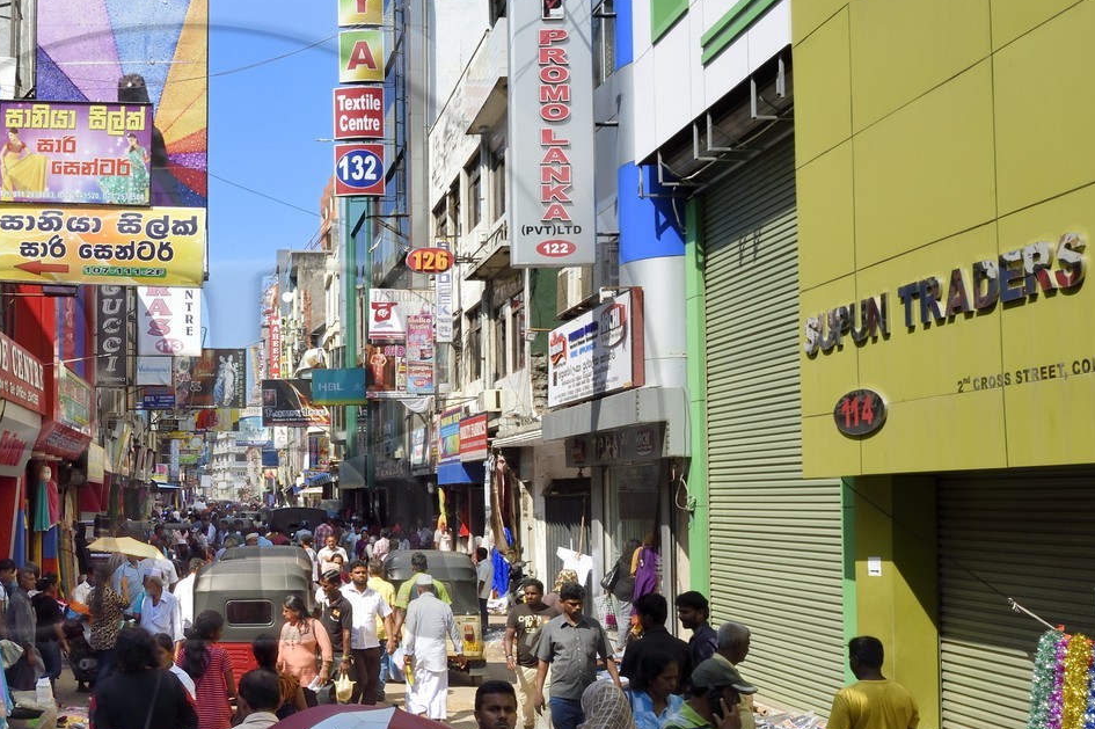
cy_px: 452
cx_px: 182
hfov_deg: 42.1
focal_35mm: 44
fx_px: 1338
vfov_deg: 30.4
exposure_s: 1/200
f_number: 22
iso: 800
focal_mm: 26
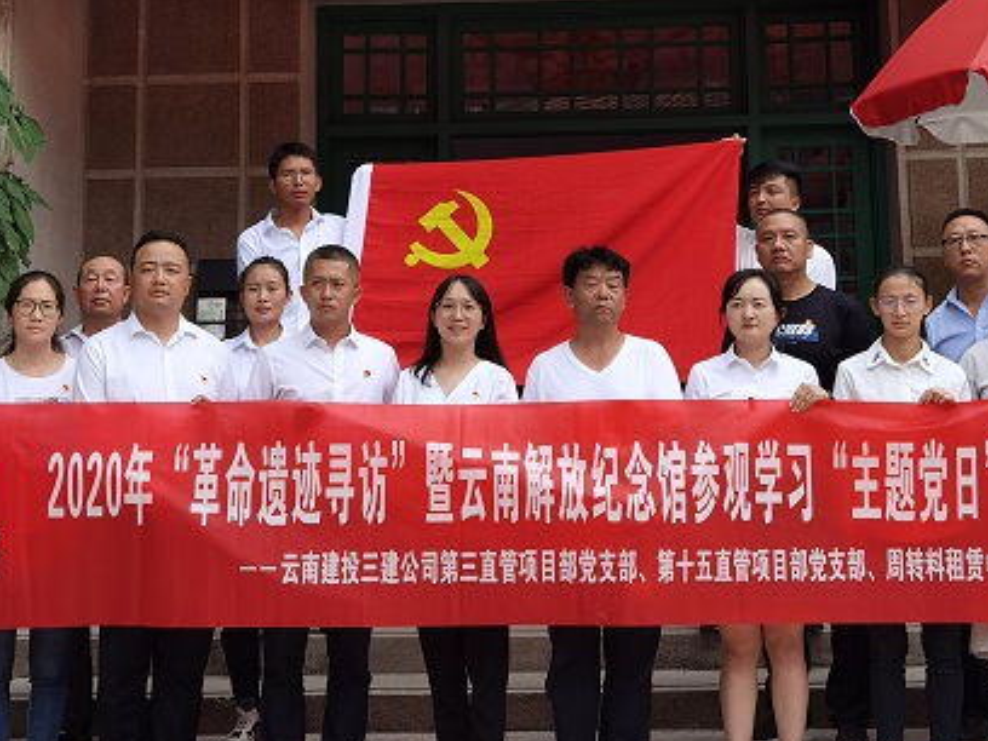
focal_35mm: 53
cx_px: 518
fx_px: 1513
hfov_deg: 36.2
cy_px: 220
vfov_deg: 27.3
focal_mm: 6.71
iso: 50
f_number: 1.9
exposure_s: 1/1087
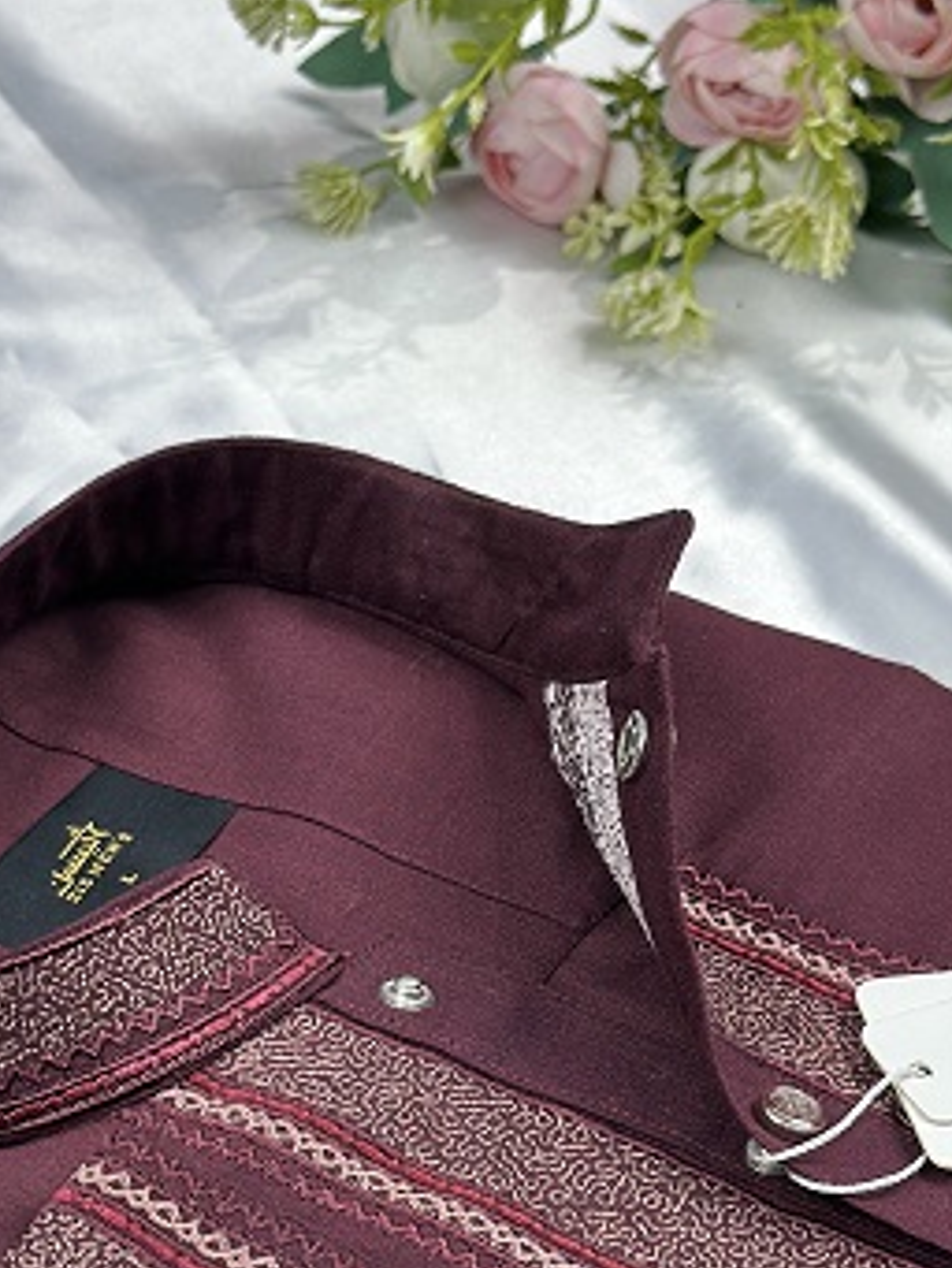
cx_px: 439
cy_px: 933
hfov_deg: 16.4
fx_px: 3298
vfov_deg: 21.6
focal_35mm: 90
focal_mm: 6.86
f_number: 1.78
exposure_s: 1/100
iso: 125
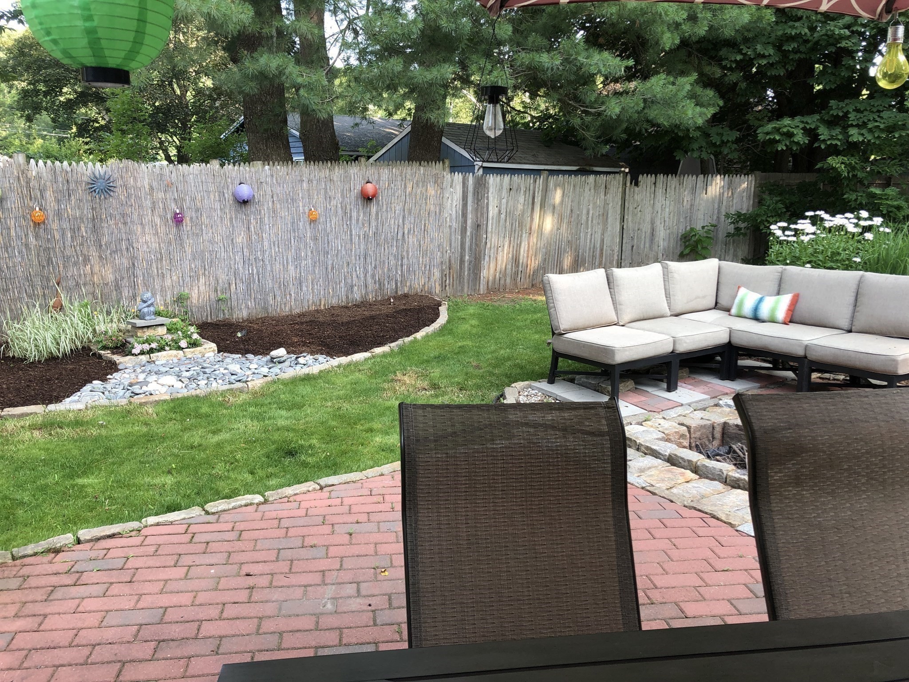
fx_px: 735
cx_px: 454
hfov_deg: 63.4
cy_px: 341
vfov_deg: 49.7
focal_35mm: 28
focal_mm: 3.99
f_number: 1.8
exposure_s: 1/120
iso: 32
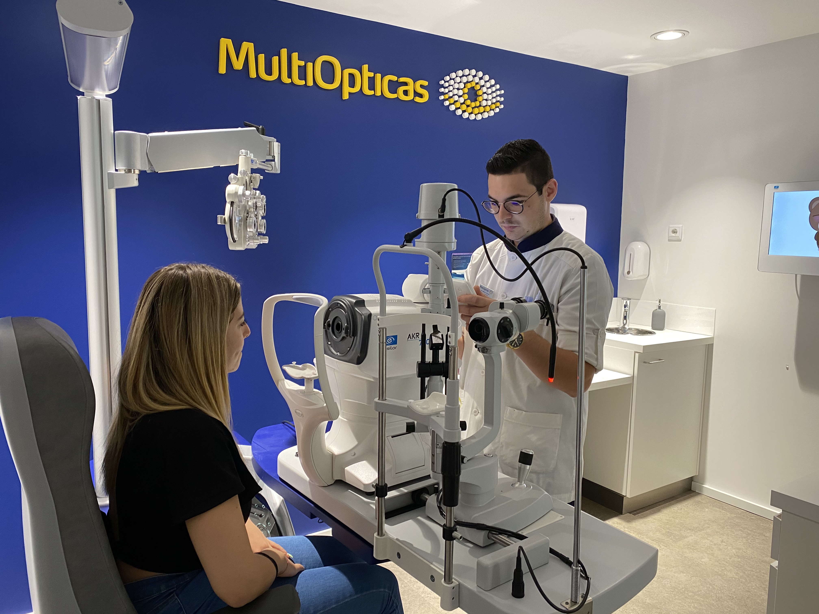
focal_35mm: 26
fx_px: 615
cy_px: 307
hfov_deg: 67.3
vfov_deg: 53.1
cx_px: 410
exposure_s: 1/50
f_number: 1.8
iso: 160
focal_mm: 4.25
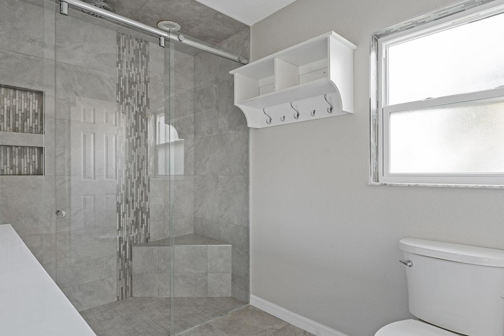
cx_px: 264
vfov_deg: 59.4
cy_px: 177
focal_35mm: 21
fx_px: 294
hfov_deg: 81.2
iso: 250
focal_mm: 16
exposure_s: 1
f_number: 9
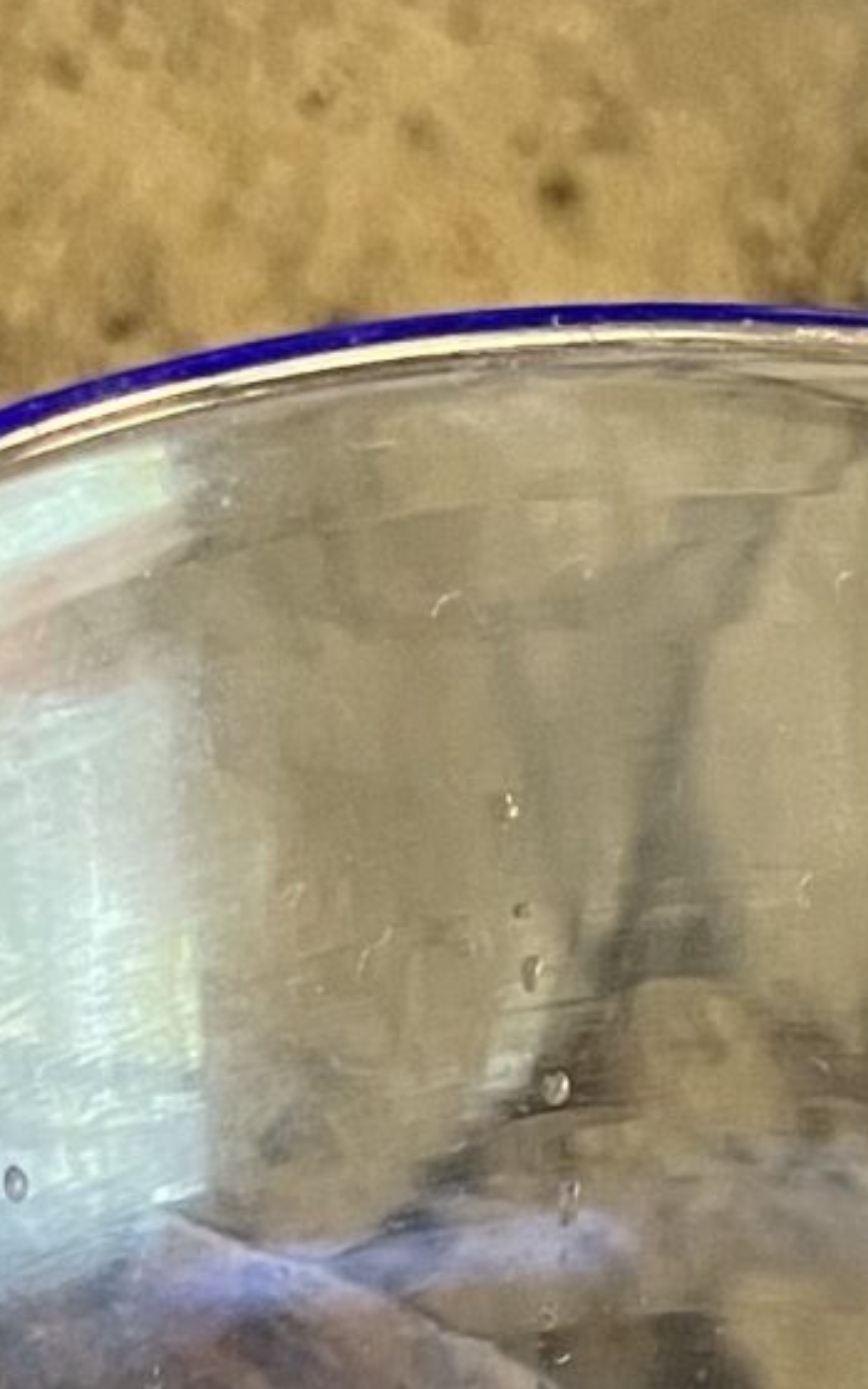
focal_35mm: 126
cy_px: 2704
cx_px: 1133
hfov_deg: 10.2
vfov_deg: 14.1
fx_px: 4769
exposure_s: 1/60
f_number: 1.6
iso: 500
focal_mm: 4.2
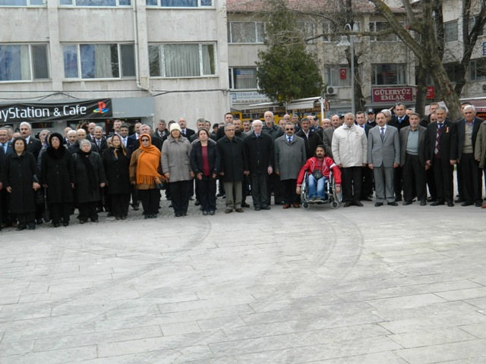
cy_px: 182
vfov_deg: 30.9
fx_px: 660
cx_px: 243
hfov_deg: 40.4
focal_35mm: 47
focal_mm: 8.4
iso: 100
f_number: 3.6
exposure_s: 1/320
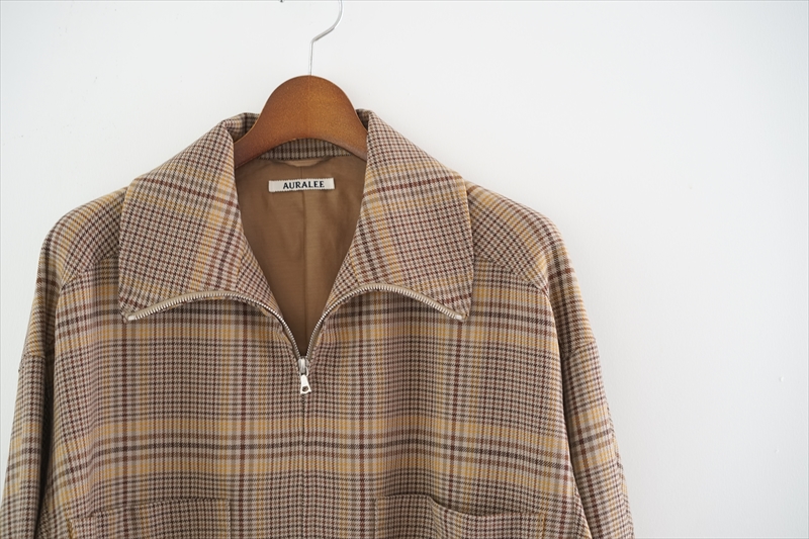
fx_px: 1236
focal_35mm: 55
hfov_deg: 36.3
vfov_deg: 24.6
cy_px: 270
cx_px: 404
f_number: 4
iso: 800
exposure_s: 1/60
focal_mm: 55
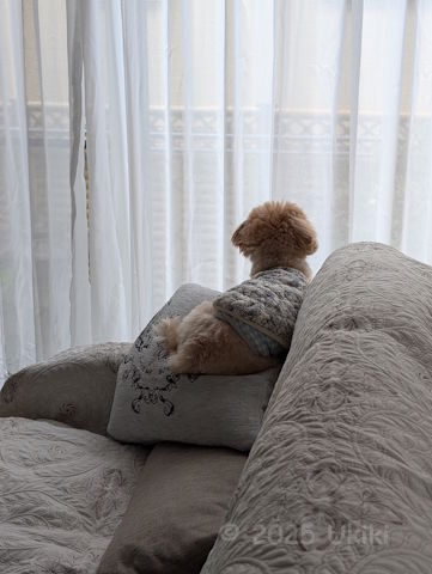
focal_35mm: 49
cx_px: 216
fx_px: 814
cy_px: 287
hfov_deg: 29.7
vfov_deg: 38.9
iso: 29
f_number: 1.68
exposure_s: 1/46.6
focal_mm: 6.9
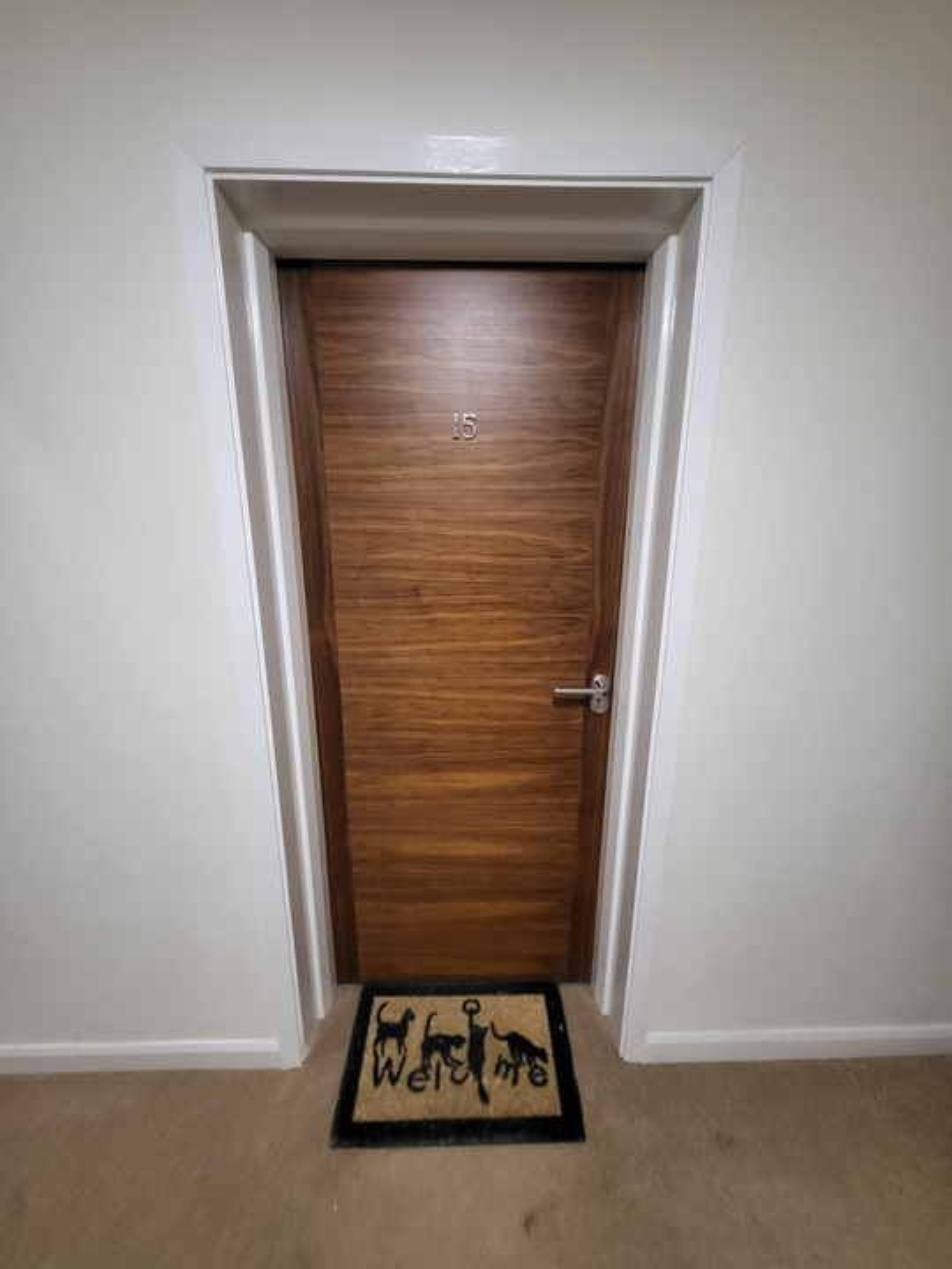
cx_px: 476
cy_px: 634
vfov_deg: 106.2
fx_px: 477
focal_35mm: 13
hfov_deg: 89.9
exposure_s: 1/33
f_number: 2.2
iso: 500
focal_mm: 1.74
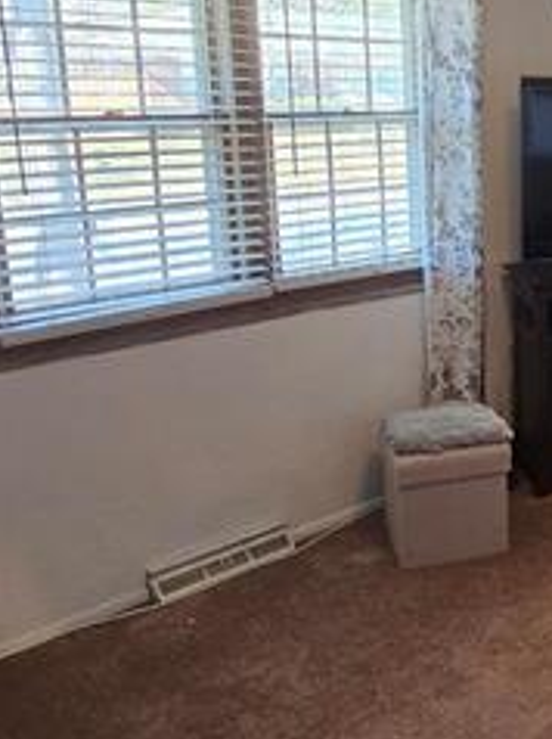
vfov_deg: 44.2
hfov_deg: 28.8
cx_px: 692
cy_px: 245
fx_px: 895
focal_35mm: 42
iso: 320
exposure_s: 1/60
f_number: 2.2
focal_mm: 2.2
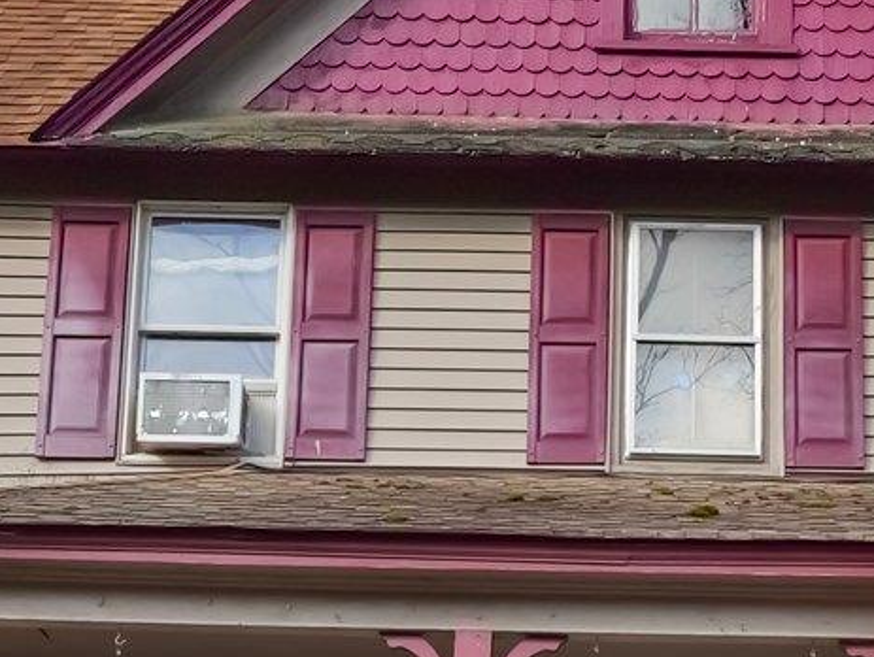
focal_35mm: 106
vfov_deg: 13.7
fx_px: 2678
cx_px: 734
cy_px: 738
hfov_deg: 18.3
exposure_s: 1/1000
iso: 200
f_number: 4
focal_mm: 12
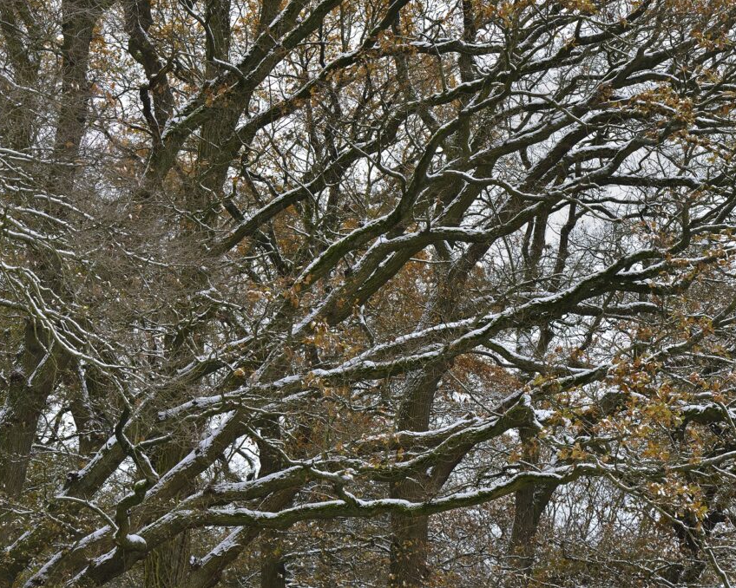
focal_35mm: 119
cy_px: 293
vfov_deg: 13.0
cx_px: 367
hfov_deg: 16.2
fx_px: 2592
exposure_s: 1/125
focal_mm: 105
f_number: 8
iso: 400
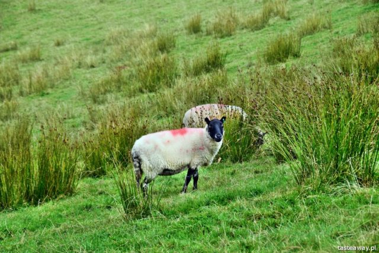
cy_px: 126
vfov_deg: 8.2
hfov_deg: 12.2
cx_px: 190
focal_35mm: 168
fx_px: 1769
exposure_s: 1/250
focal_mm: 112
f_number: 8
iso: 360
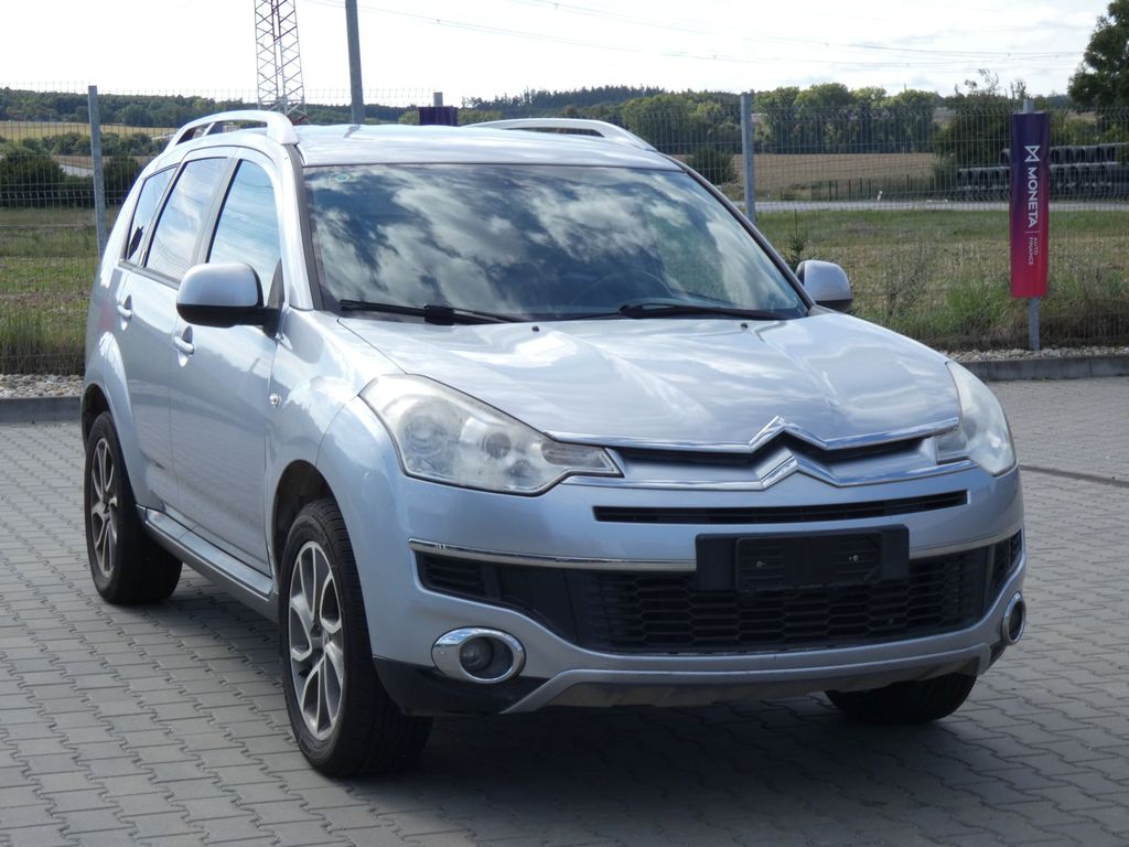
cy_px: 424
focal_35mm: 70
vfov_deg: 21.0
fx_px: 2283
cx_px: 564
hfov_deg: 27.8
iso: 80
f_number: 5.6
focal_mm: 12.5
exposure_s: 1/250
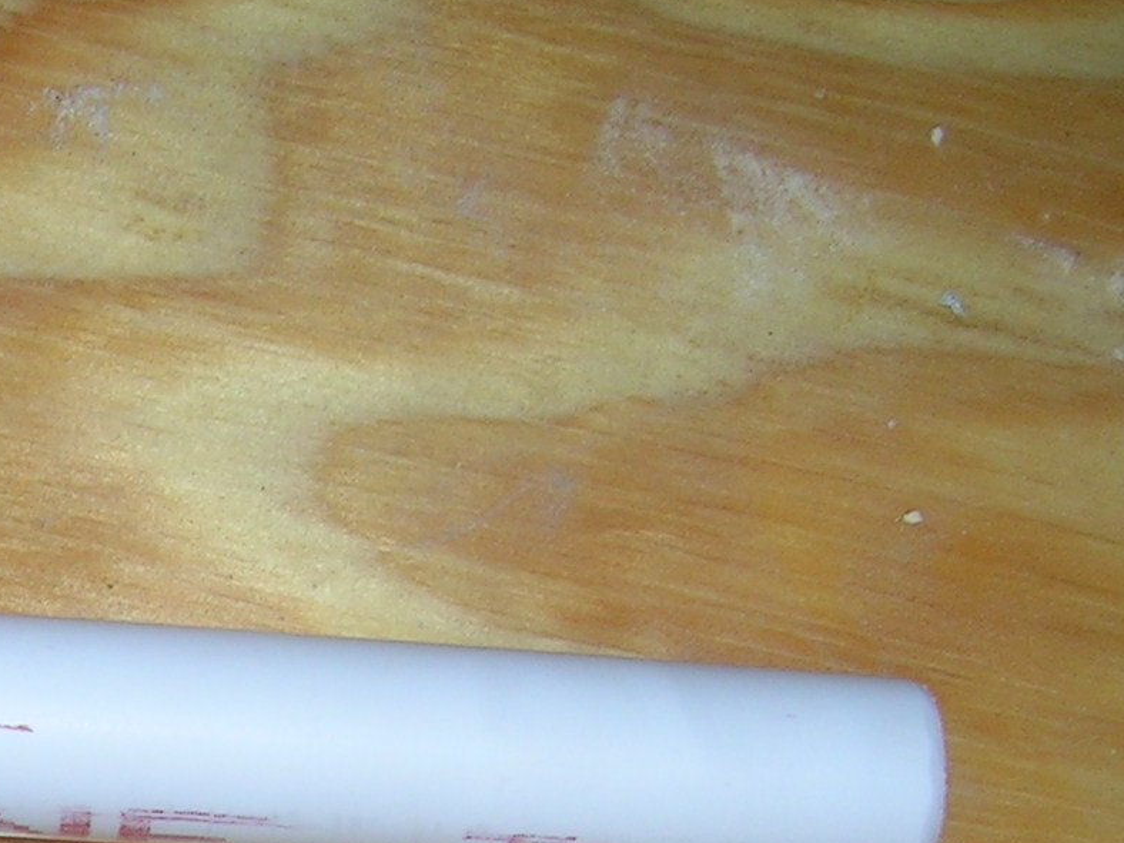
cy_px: 1043
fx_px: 2955
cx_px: -177
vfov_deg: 15.6
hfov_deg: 20.3
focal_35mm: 91
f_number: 2.8
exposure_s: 1/60.1
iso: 50
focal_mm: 5.4
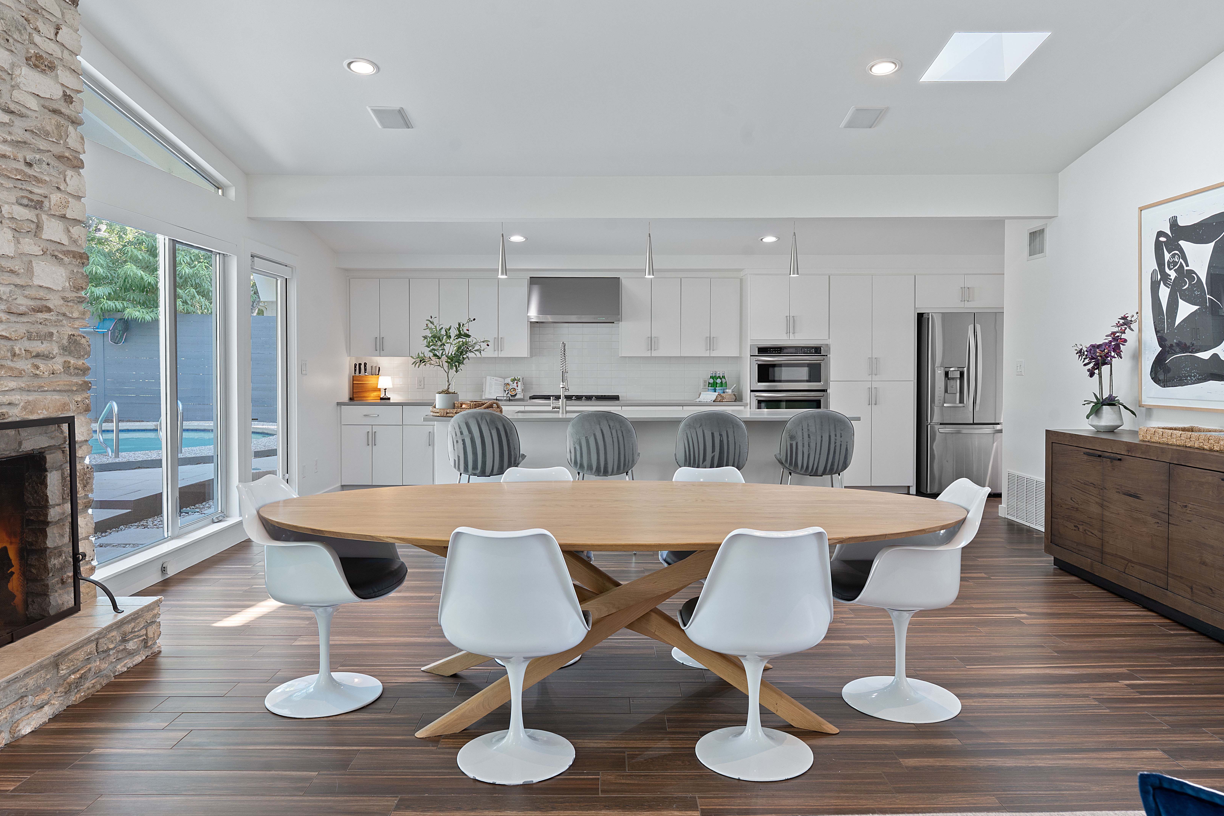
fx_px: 850
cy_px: 391
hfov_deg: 71.5
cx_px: 612
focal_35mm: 25
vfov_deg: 51.3
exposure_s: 1/1.25
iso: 320
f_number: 9
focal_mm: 23
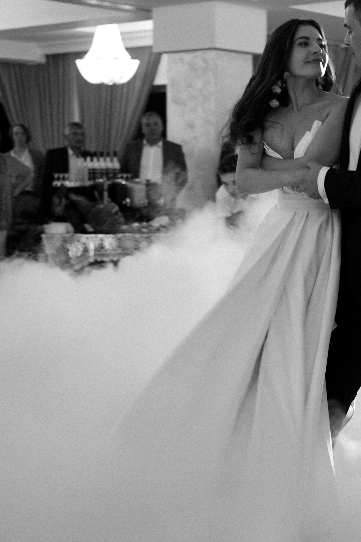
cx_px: 269
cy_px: 200
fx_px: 1248
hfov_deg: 16.4
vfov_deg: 24.4
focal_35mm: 83
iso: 250
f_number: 2
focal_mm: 35
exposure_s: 1/50
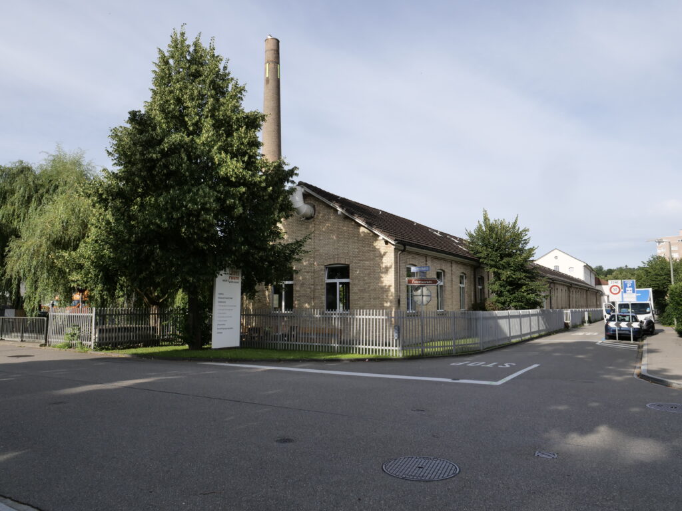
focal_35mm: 26
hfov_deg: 67.3
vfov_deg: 53.1
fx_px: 512
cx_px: 341
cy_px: 256
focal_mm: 13
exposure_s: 1/640
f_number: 5.6
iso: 200
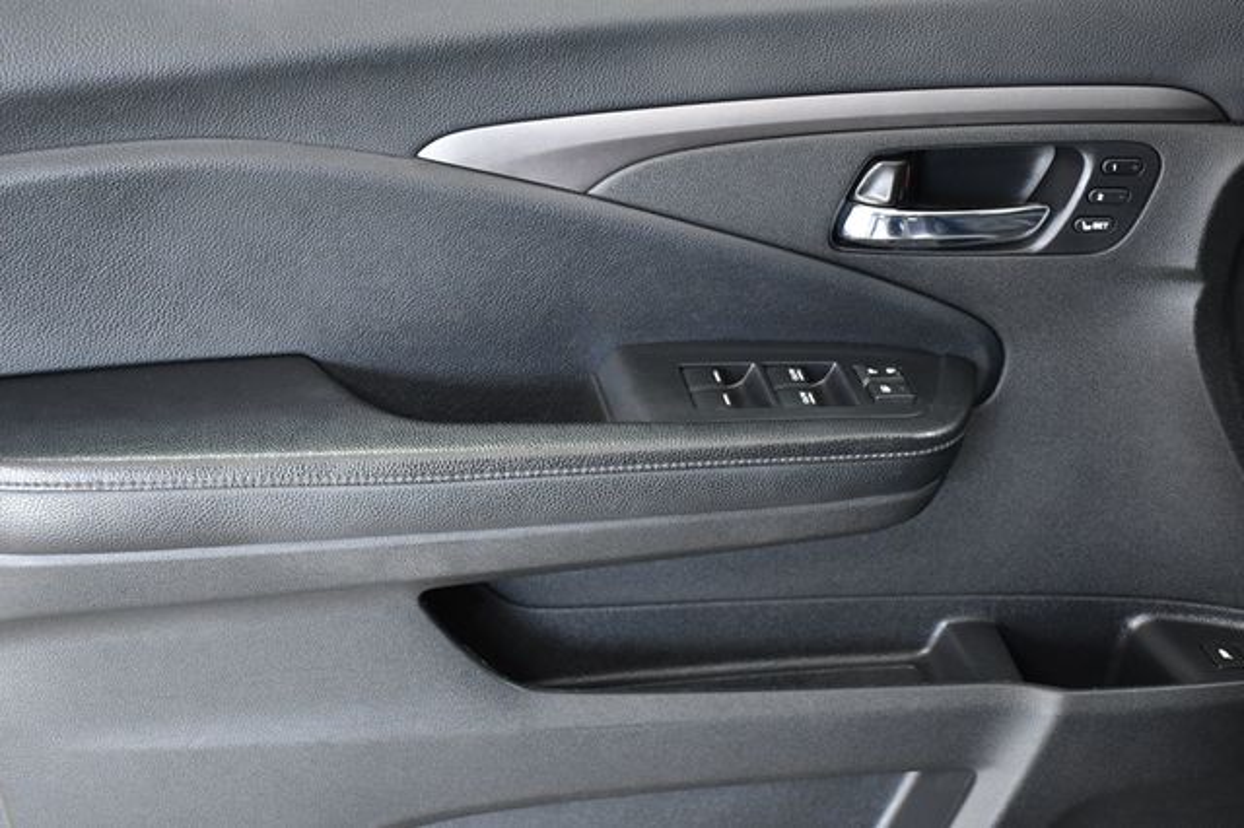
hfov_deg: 31.9
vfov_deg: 21.5
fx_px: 2176
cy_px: 414
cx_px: 622
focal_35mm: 63
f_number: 5
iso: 2500
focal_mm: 42
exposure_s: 1/100
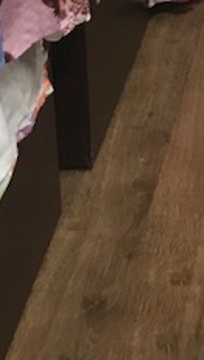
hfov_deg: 13.4
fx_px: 805
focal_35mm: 84
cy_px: 14
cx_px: 333
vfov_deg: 24.3
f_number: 1.8
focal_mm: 3.99
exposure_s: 1/30
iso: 32
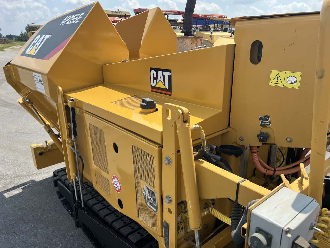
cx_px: 165
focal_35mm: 26
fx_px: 248
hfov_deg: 67.3
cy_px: 124
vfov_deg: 53.1
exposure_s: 1/2632
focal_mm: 5.7
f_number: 1.5
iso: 50
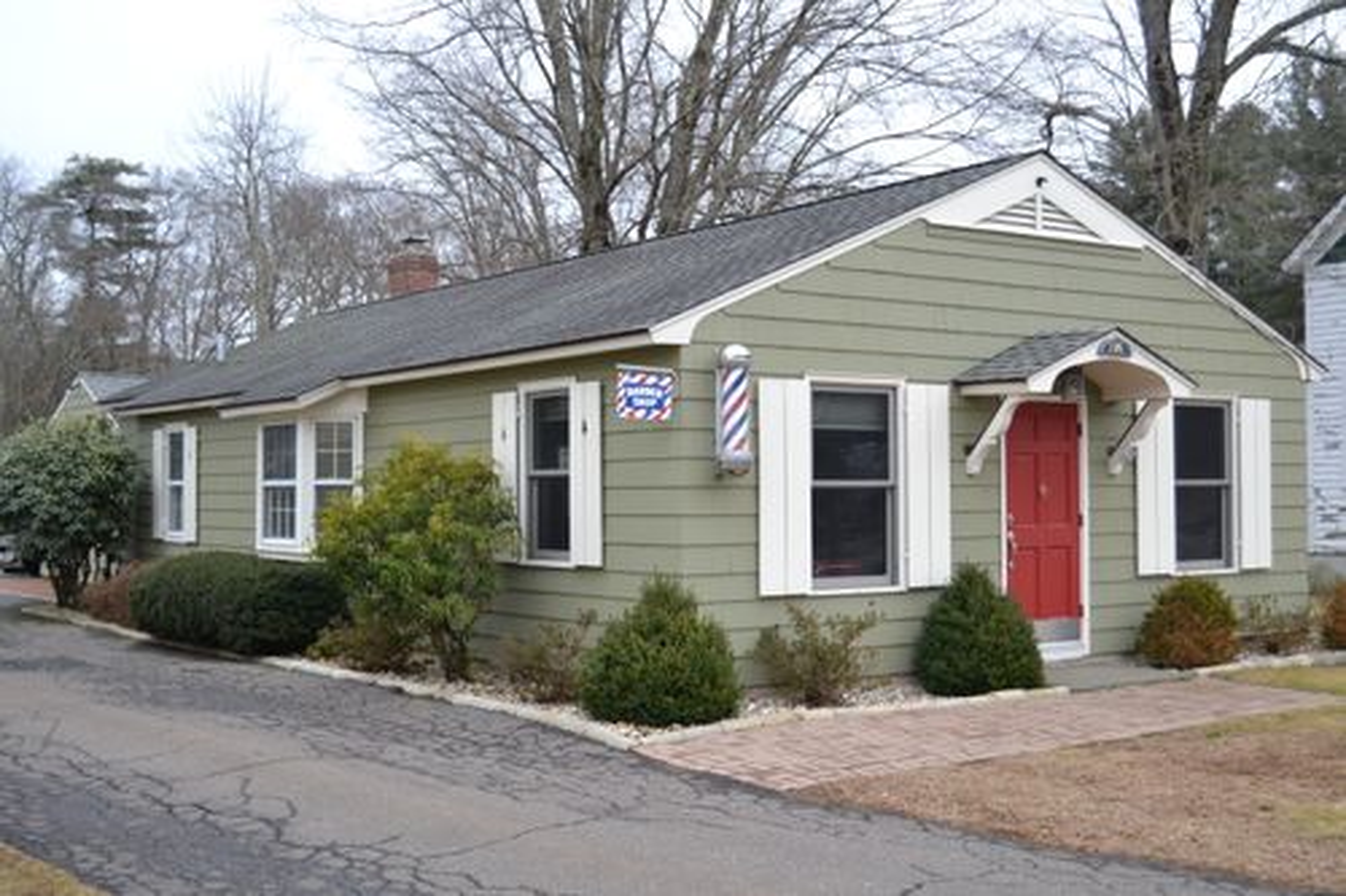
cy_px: 448
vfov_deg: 31.9
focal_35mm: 42
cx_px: 673
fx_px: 1570
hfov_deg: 46.4
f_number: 5
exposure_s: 1/100
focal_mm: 28
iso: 400
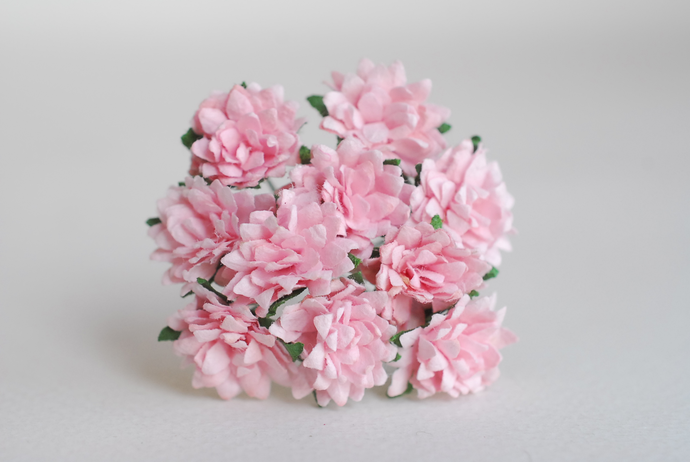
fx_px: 1151
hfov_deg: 33.4
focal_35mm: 60
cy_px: 231
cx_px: 345
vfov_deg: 22.7
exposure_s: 1/80
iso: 640
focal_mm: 40
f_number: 5.6
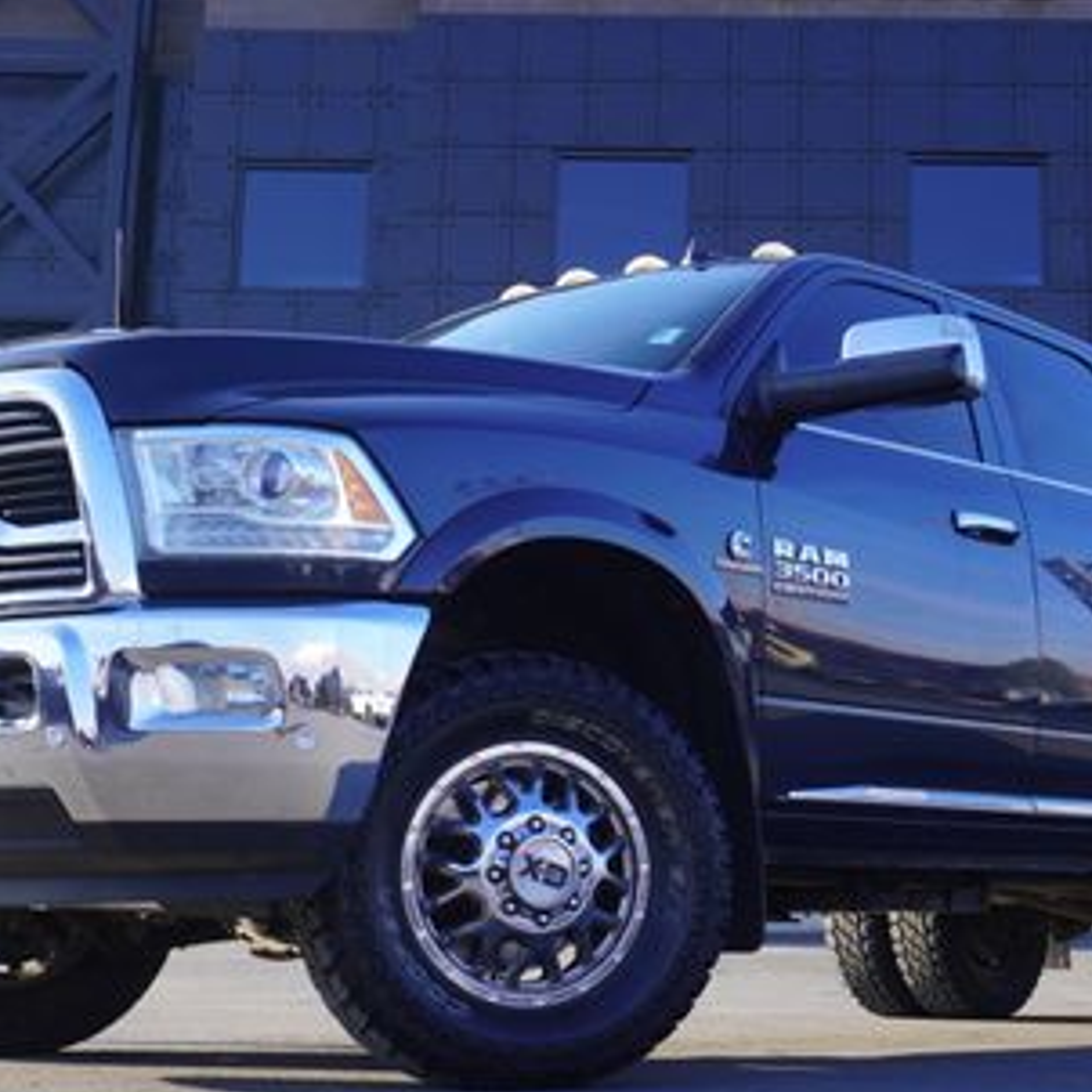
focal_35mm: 65
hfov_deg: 26.5
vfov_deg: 26.4
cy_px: 423
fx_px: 2320
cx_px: 633
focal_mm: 24
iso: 100
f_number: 6.3
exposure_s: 1/100
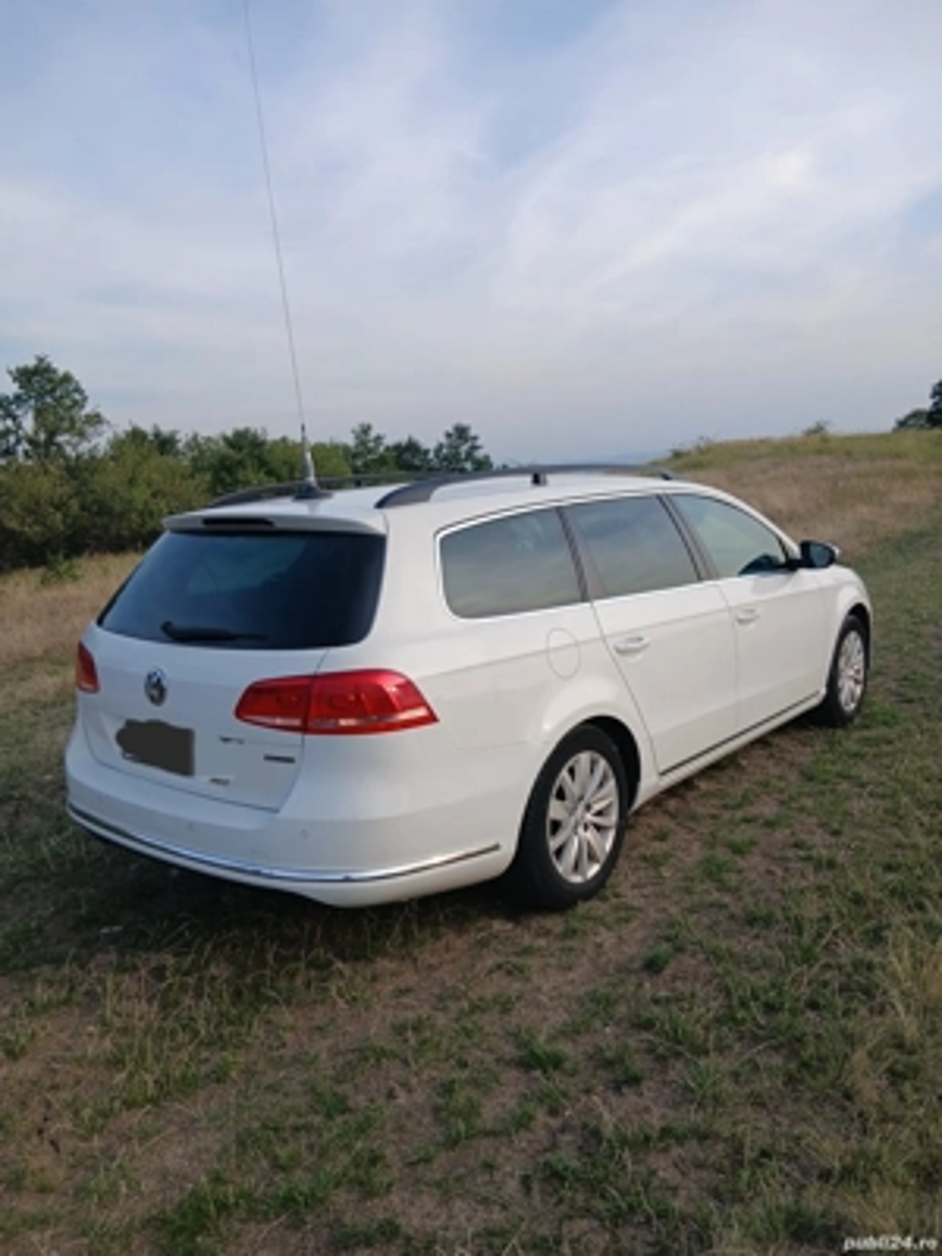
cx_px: 471
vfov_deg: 67.3
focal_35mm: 26
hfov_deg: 53.1
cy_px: 628
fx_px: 943
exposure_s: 1/175
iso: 20
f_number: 1.8
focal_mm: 3.98
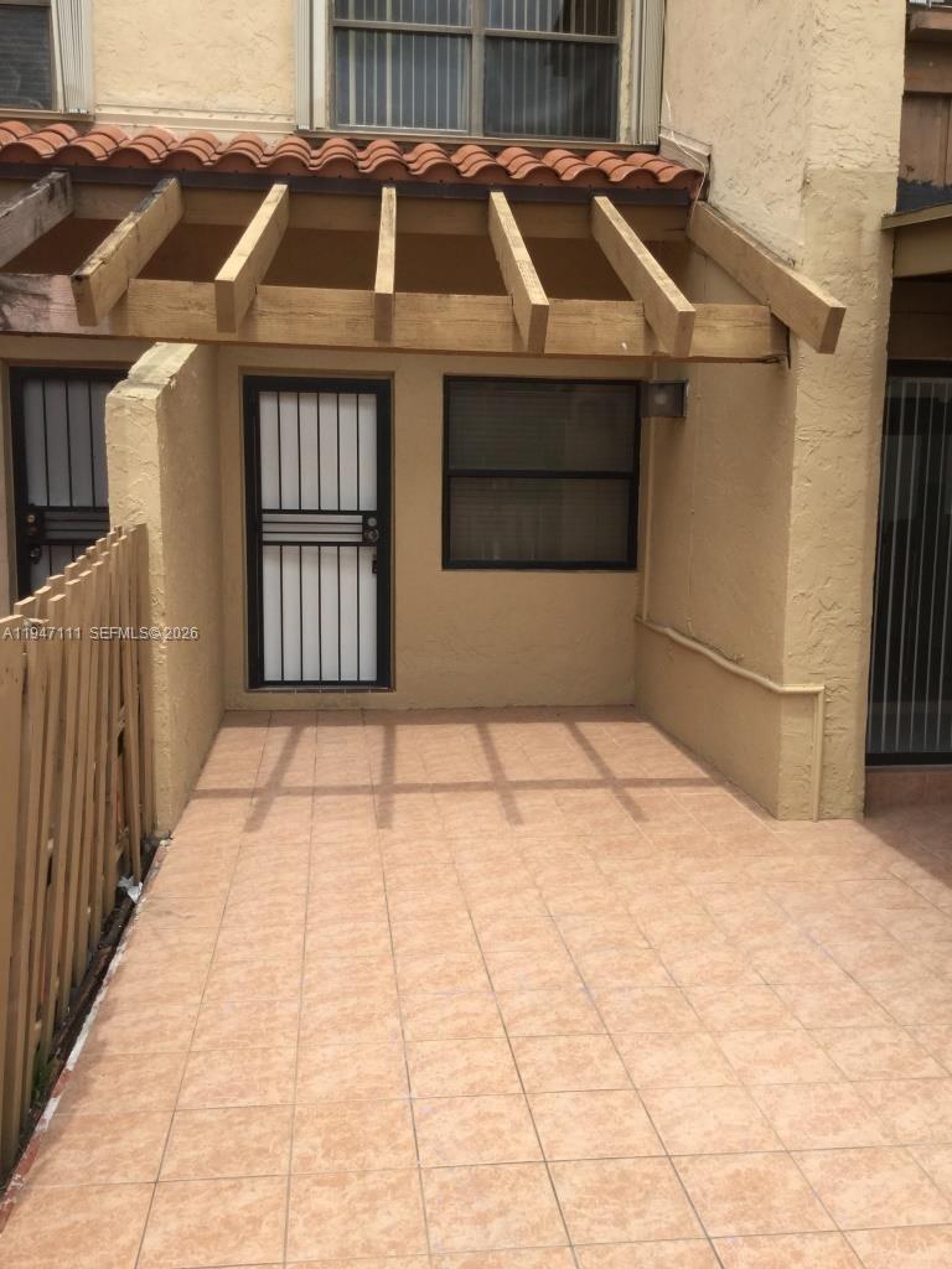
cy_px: 634
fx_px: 1137
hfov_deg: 45.4
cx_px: 476
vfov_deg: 58.4
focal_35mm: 31
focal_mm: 3.3
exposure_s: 1/608
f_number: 2.4
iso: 25
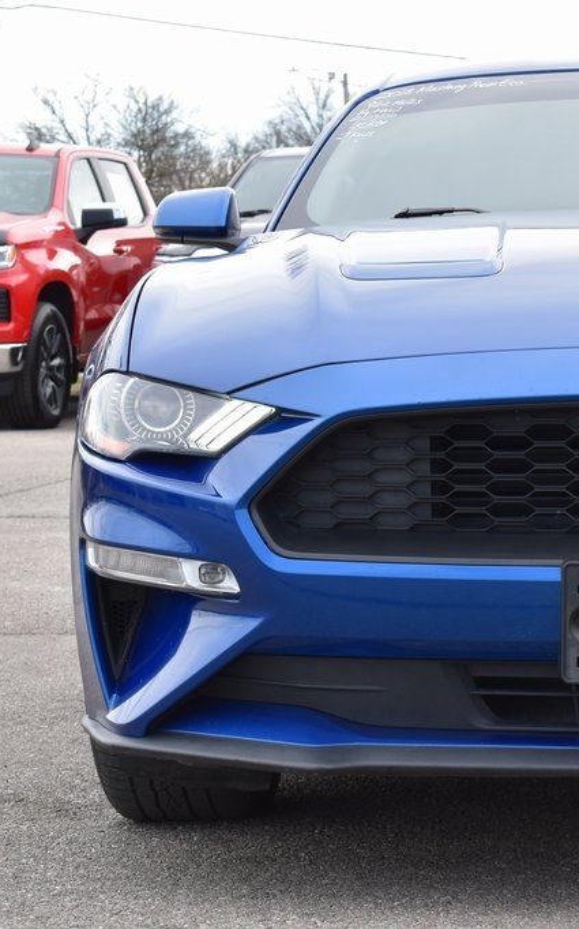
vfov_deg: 18.1
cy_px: 464
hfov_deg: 11.2
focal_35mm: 115
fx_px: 2907
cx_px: 666
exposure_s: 1/125
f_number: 9
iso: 400
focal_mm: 50
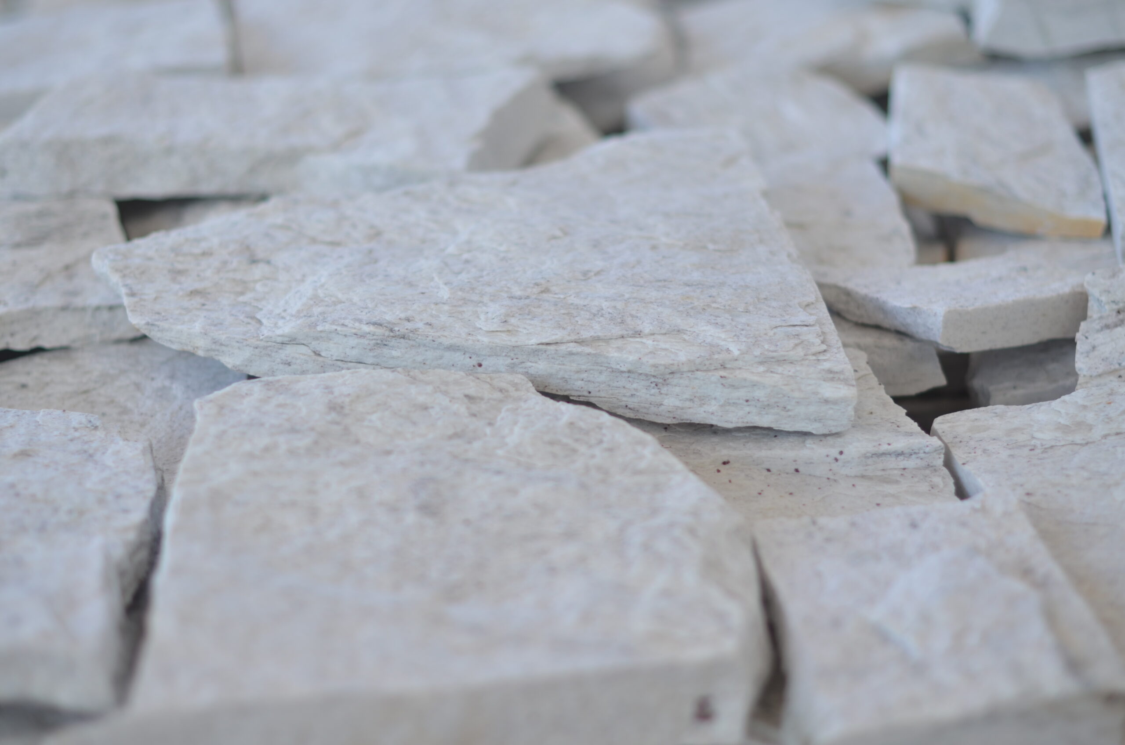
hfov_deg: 27.0
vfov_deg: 18.1
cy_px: 372
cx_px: 562
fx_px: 2339
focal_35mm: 75
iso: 100
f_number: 2
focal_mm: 50
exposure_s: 1/1250
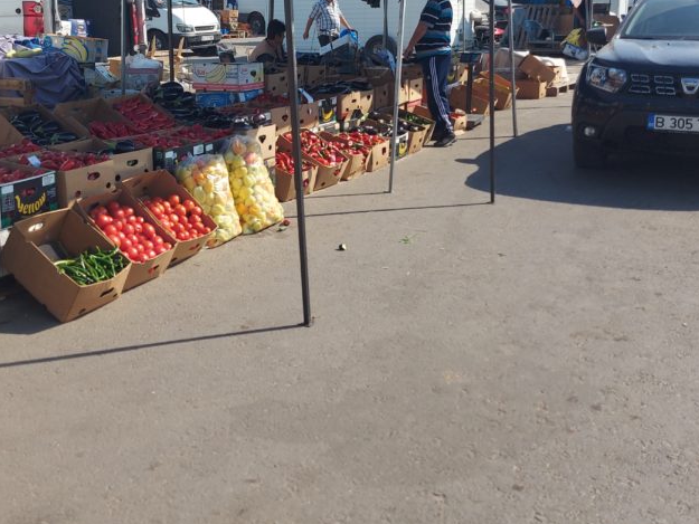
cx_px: 254
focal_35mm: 41
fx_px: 828
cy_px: 144
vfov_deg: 34.5
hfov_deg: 45.3
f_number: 1.8
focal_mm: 5.23
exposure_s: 1/861
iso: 32
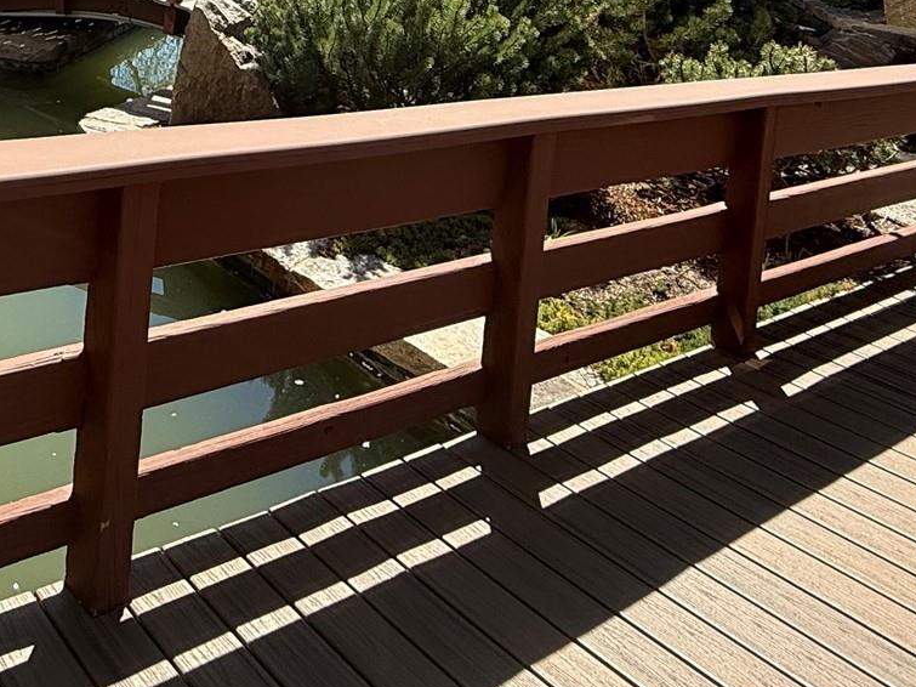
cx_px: 75
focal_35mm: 38
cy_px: -141
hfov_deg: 44.2
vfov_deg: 31.5
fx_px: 1005
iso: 50
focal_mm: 2.22
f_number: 2.2
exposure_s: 1/1399
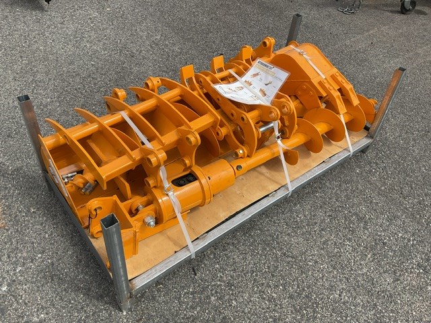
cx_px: 216
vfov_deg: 48.2
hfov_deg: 61.7
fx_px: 361
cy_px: 162
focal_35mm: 29
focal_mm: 3
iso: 16
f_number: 1.8
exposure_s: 1/2141
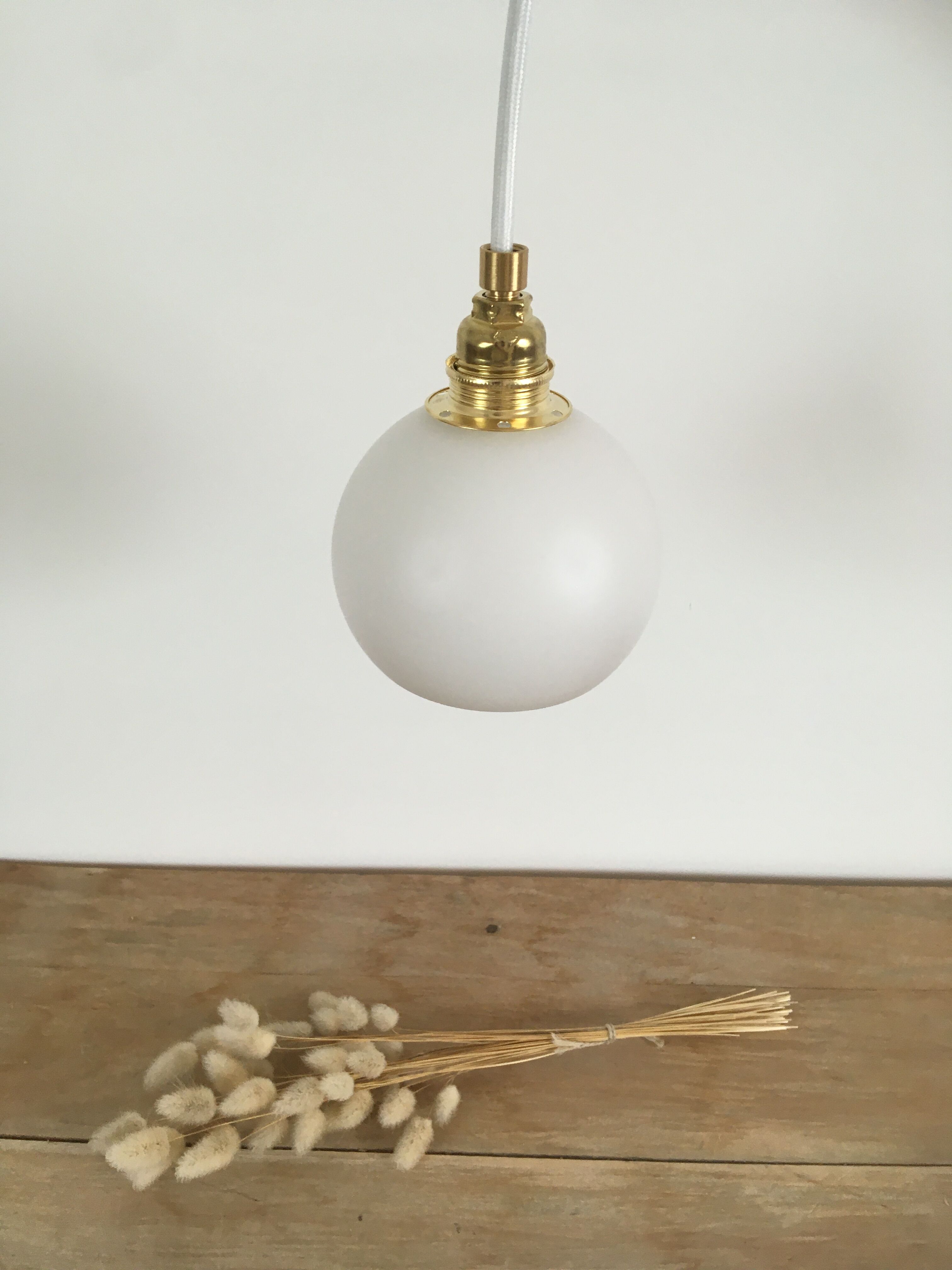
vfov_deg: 61.7
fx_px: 1063
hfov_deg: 48.2
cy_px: 635
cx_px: 476
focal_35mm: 29
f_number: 2.2
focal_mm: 4.15
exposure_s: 1/33
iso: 32
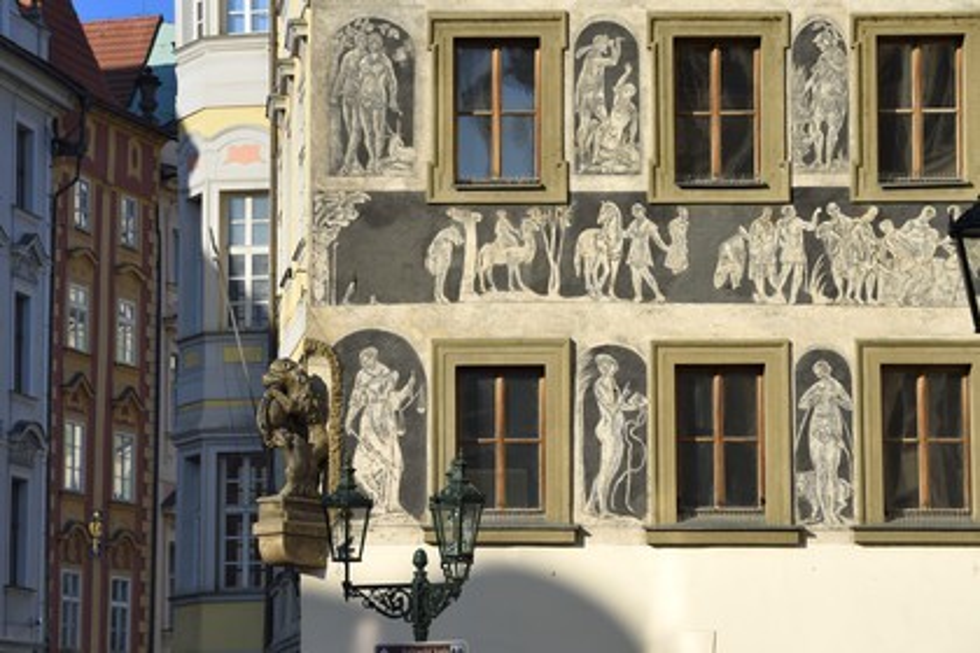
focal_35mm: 130
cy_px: 326
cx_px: 490
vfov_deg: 10.5
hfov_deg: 15.8
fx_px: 3539
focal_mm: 130
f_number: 11
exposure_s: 1/250
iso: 200
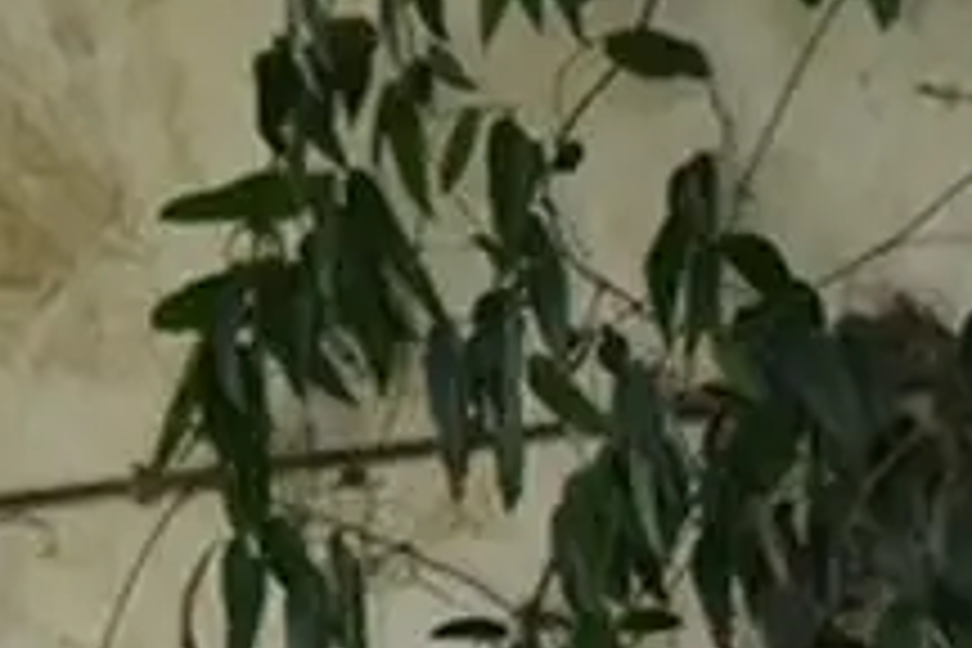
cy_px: 1654
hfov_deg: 3.1
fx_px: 17954
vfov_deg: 2.1
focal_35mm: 665
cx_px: 1170
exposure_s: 1/200
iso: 800
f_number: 4
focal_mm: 120
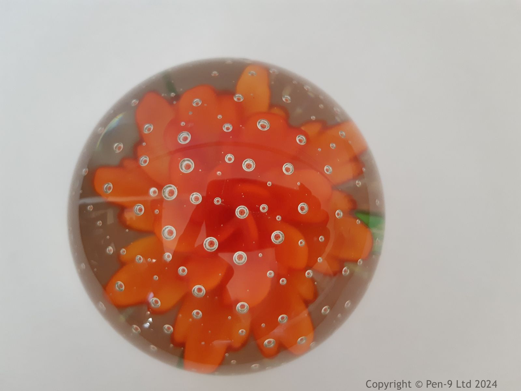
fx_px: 391
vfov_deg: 53.1
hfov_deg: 67.3
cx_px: 260
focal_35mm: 26
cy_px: 196
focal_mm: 3.93
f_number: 1.7
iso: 250
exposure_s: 1/40
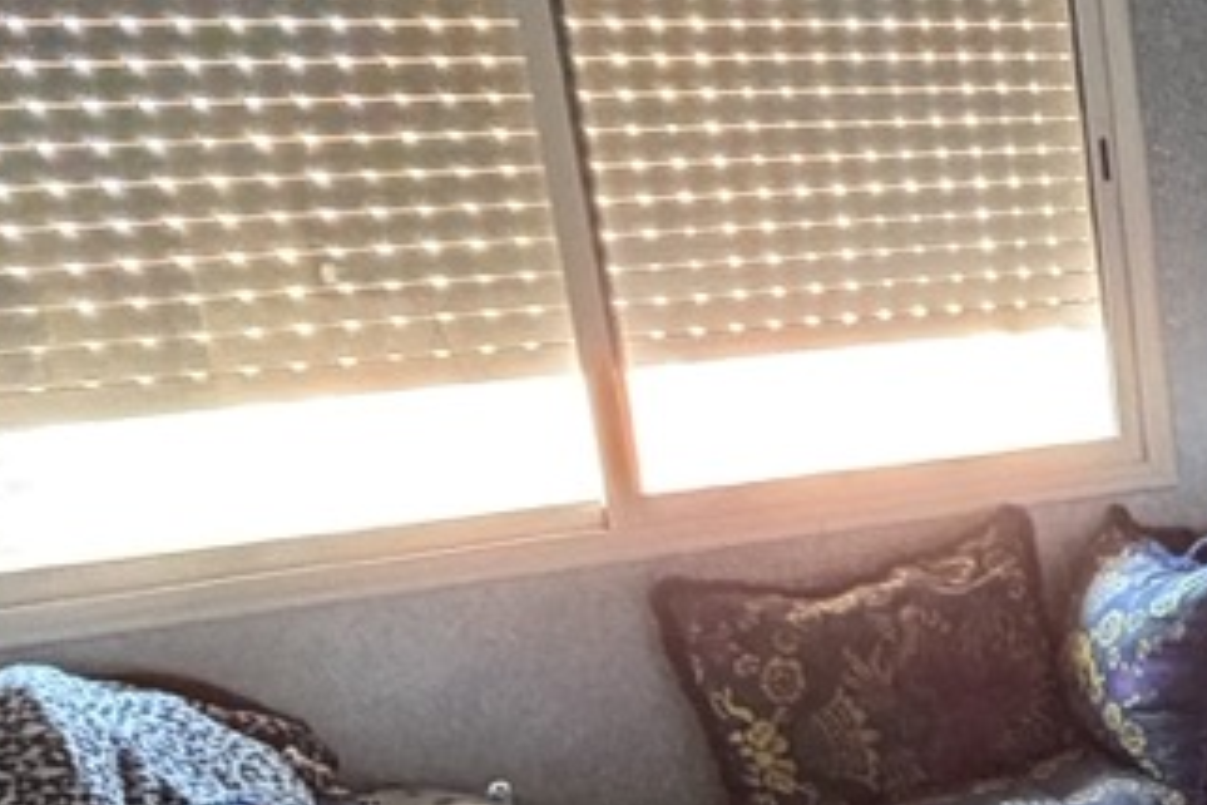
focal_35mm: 58
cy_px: 745
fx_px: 1944
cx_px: 1508
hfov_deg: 29.0
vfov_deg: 22.7
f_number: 2.2
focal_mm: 2.22
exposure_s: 1/60
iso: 1000
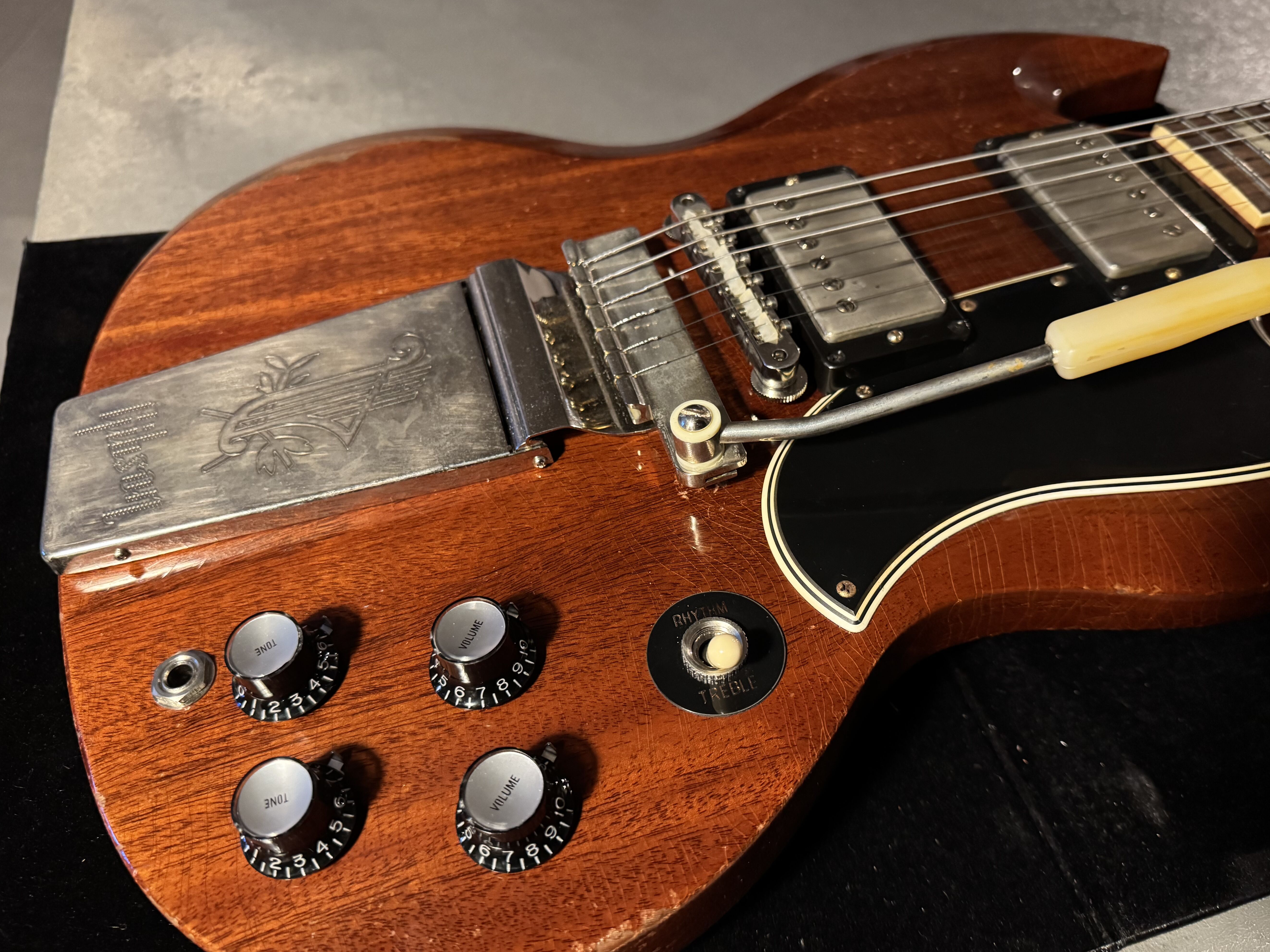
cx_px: 668
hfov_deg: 67.3
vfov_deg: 53.1
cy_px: 476
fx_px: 954
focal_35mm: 26
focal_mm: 6.76
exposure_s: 1/36
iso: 1000
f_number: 1.78
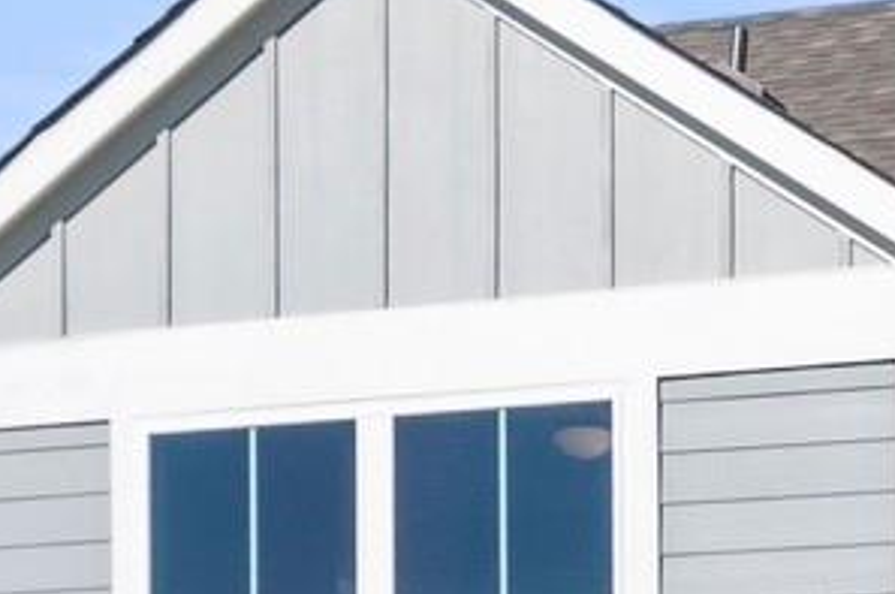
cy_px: 491
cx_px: 1132
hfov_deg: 10.3
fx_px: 4890
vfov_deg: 6.9
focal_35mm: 197
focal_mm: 24
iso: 400
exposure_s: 1/800
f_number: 8
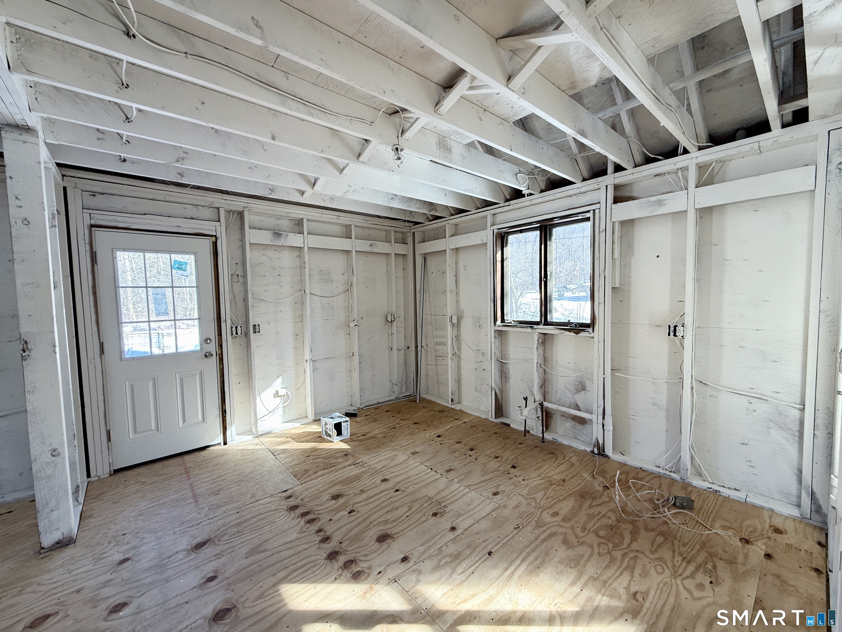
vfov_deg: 85.7
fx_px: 341
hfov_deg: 102.1
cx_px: 421
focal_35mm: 14
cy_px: 316
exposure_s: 1/99
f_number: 2.2
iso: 100
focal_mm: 2.22
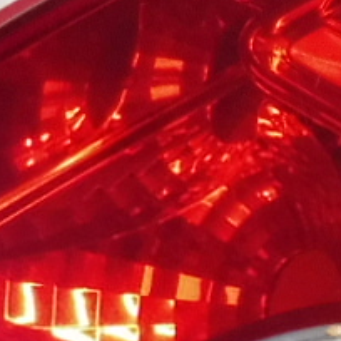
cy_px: 282
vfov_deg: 8.2
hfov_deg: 7.7
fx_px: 2374
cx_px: 766
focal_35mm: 213
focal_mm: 4.3
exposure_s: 1/80
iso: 200
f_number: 3.5
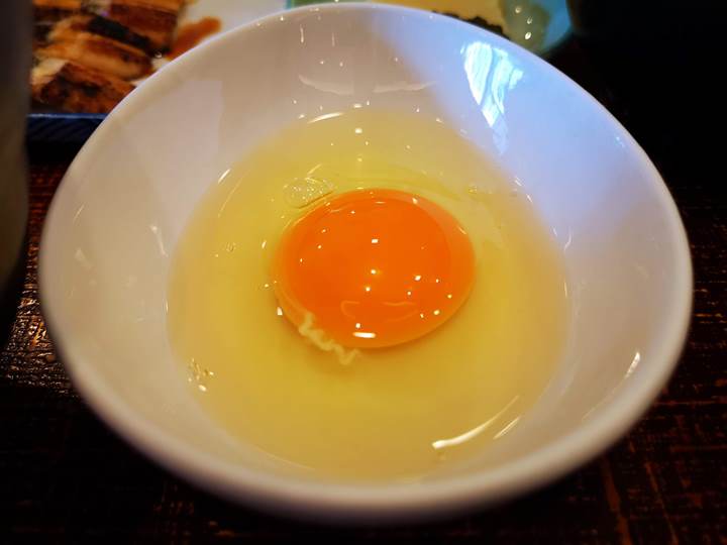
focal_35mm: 27
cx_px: 364
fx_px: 567
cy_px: 272
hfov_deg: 65.3
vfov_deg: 51.4
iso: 160
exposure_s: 1/60
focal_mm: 3.95
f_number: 1.8
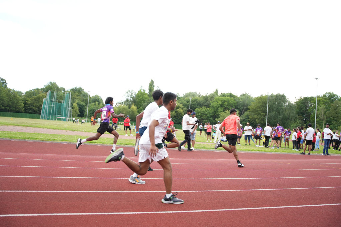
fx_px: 341
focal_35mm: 36
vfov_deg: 36.9
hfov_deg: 53.1
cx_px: 170
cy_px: 114
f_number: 2.8
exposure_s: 1/800
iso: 250
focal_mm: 36
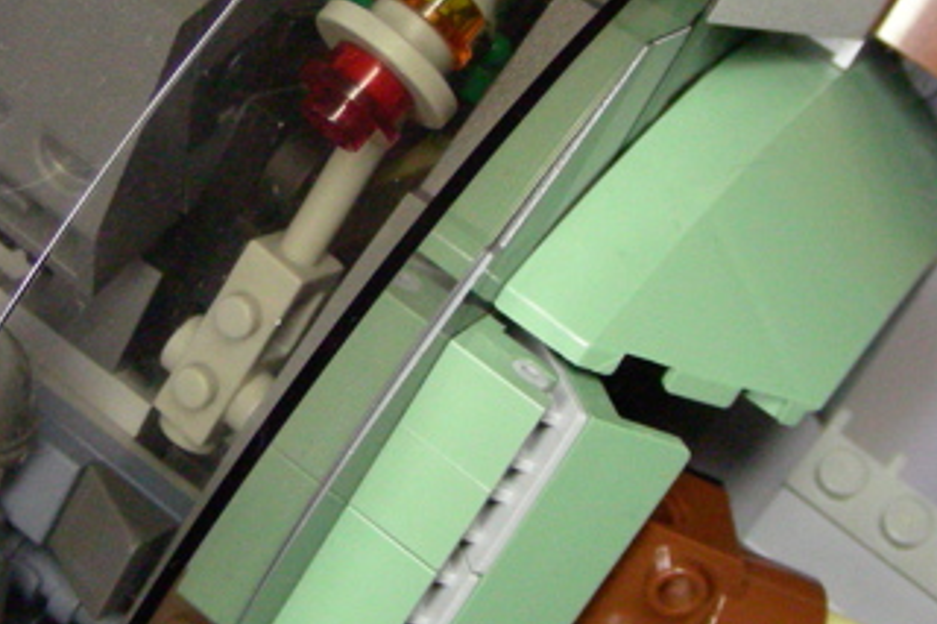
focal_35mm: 79
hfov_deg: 25.5
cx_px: 307
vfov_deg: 17.2
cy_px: 199
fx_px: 2055
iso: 400
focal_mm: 6.3
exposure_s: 1/50
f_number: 3.5
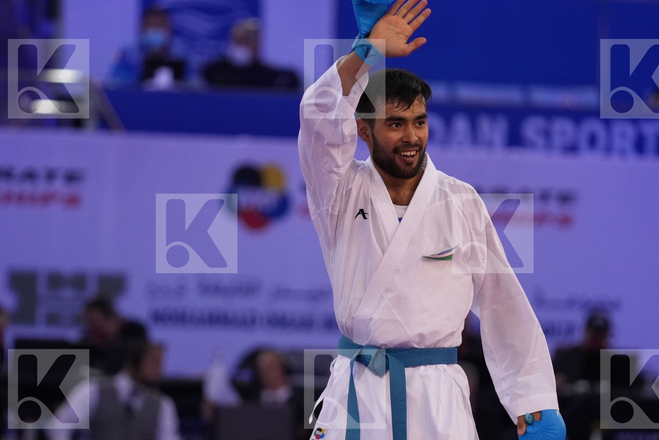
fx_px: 6554
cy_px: 234
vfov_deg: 3.8
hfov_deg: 5.8
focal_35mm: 358
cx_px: 345
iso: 1600
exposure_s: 1/1000
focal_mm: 200
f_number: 2.8
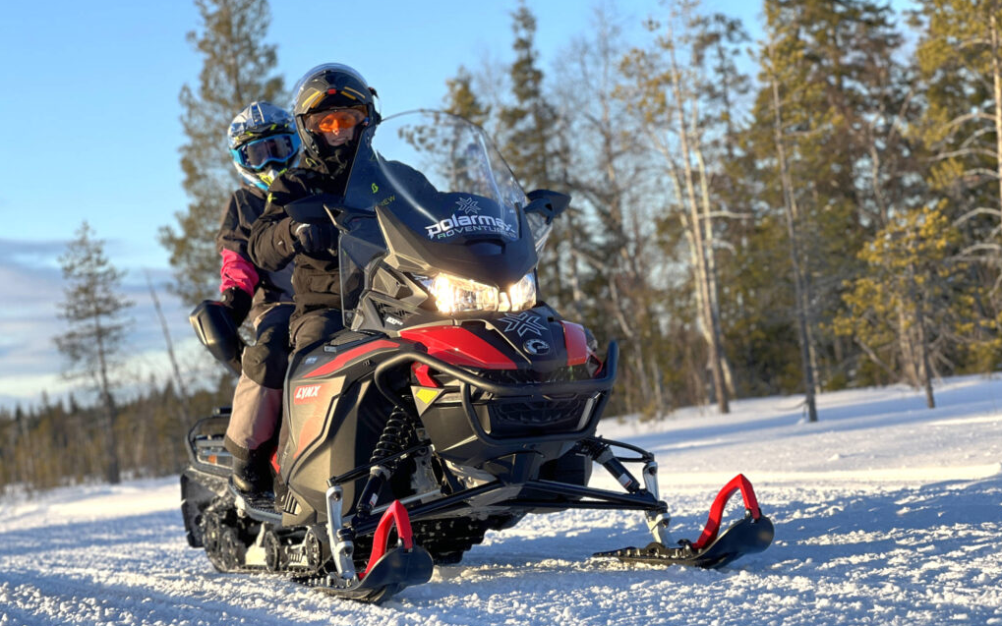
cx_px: 502
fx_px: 2239
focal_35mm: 82
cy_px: 332
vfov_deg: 15.9
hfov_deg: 25.2
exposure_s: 1/146
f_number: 2.8
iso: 20
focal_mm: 9
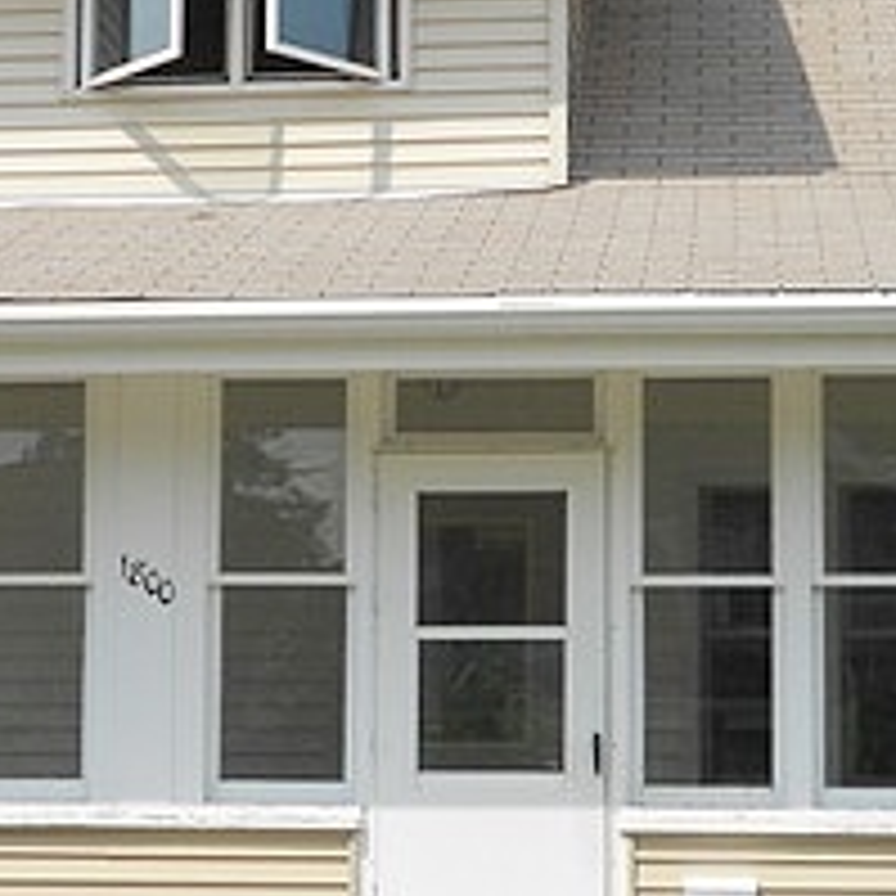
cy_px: 621
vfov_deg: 16.5
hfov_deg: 16.5
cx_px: 194
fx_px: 3075
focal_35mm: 105
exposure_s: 1/800
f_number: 3.9
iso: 80
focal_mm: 6.7
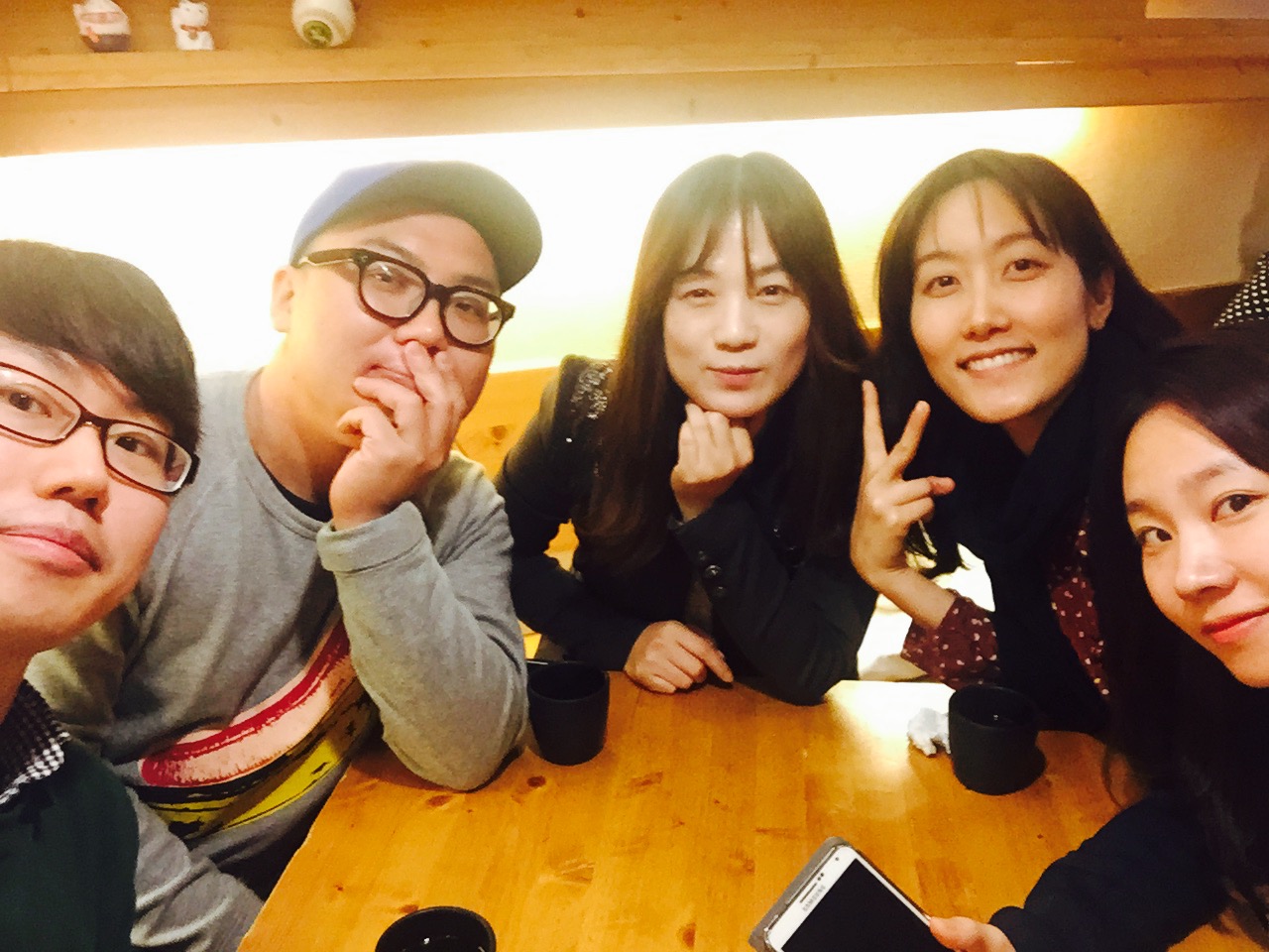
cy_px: 476
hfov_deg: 58.4
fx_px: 1136
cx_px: 634
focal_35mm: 31
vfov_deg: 45.4
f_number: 2.2
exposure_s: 1/30
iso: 250
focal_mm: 2.65
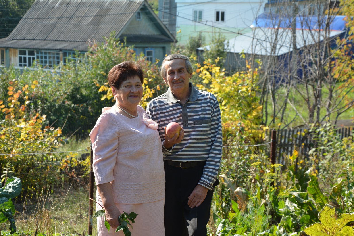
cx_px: 177
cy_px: 118
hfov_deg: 20.6
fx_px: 974
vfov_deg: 13.8
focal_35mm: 99
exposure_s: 1/200
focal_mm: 66
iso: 200
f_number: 7.1
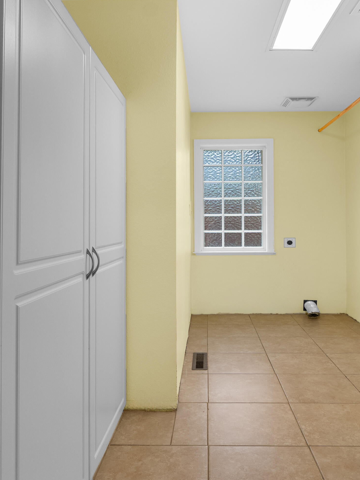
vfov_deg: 76.4
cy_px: 241
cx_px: 196
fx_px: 305
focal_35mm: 22
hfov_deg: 61.0
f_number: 6.3
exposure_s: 1/13
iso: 800
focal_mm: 10
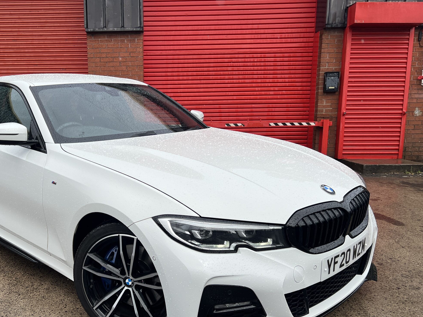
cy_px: 201
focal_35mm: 34
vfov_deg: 41.4
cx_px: 147
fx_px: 415
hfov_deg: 53.1
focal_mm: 5.7
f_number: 1.5
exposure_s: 1/4630
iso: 50
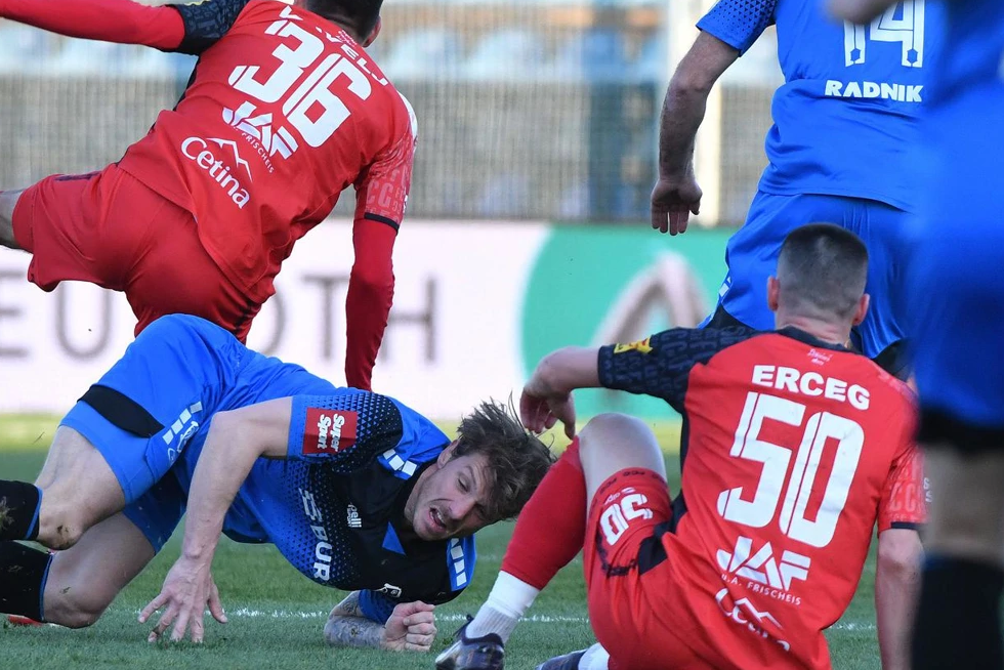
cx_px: 387
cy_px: 300
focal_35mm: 444
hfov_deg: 4.6
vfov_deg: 3.1
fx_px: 12386
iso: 1000
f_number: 5
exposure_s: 1/1250
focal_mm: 340
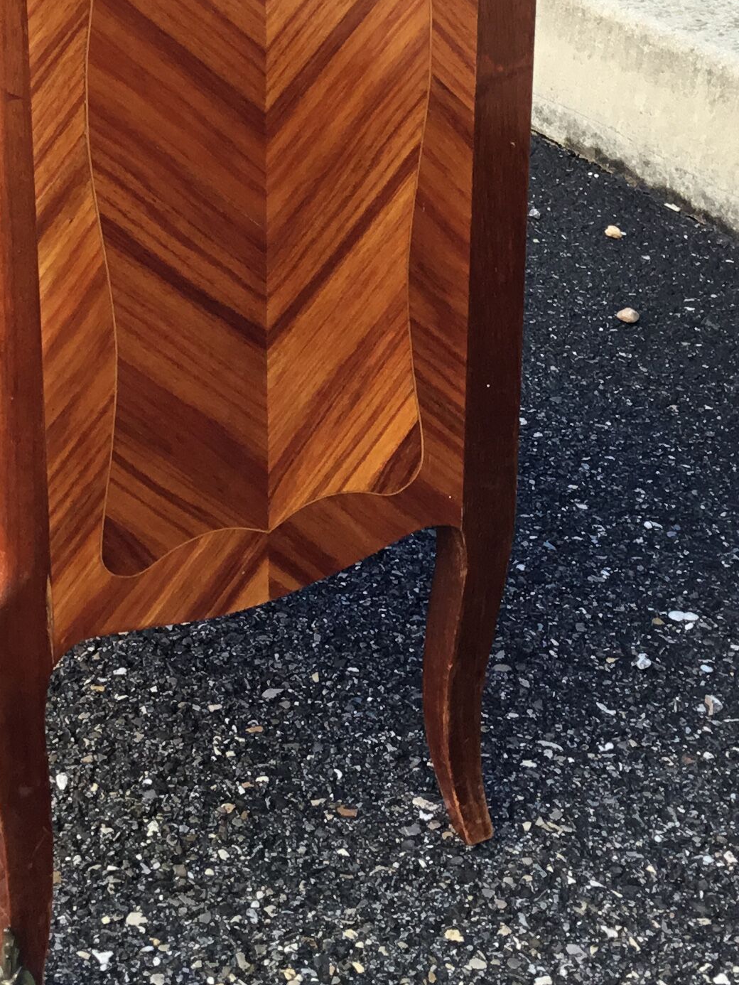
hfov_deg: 20.1
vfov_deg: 25.5
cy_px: 30
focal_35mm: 73
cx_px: 256
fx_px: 2077
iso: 40
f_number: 2.4
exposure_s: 1/100
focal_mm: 3.3
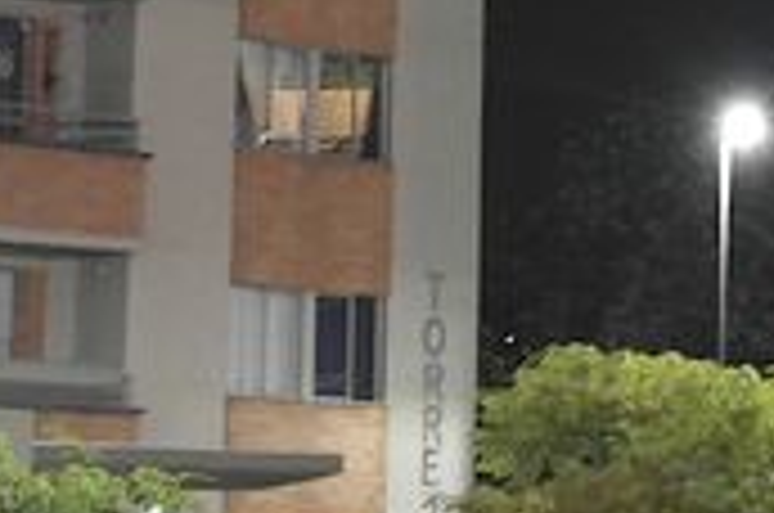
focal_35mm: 239
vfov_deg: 5.5
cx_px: 644
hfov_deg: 8.6
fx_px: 5129
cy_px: -711
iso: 400
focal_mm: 20
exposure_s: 1
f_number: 3.5
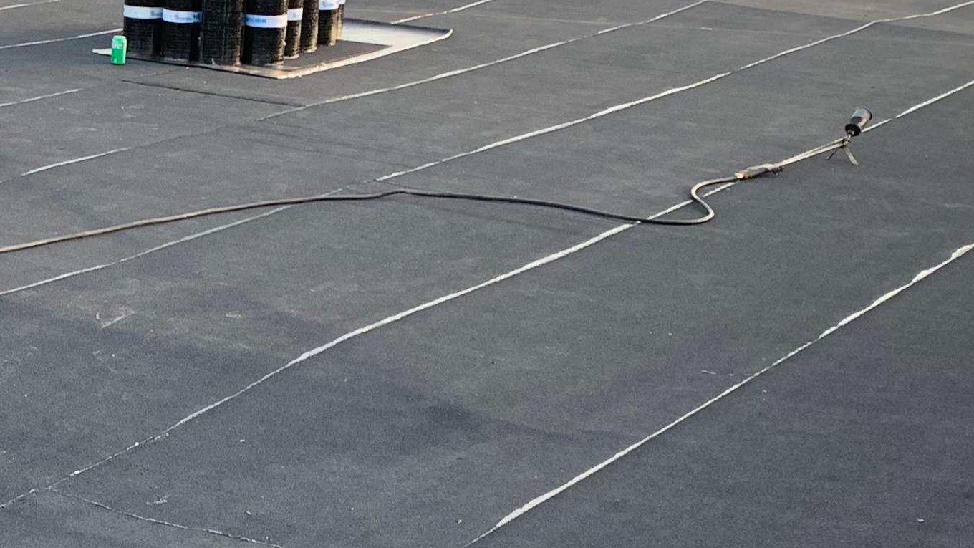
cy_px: 446
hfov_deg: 23.9
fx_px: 2169
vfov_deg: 14.3
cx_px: -51
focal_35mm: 84
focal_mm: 4.25
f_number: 1.8
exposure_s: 1/121
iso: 64
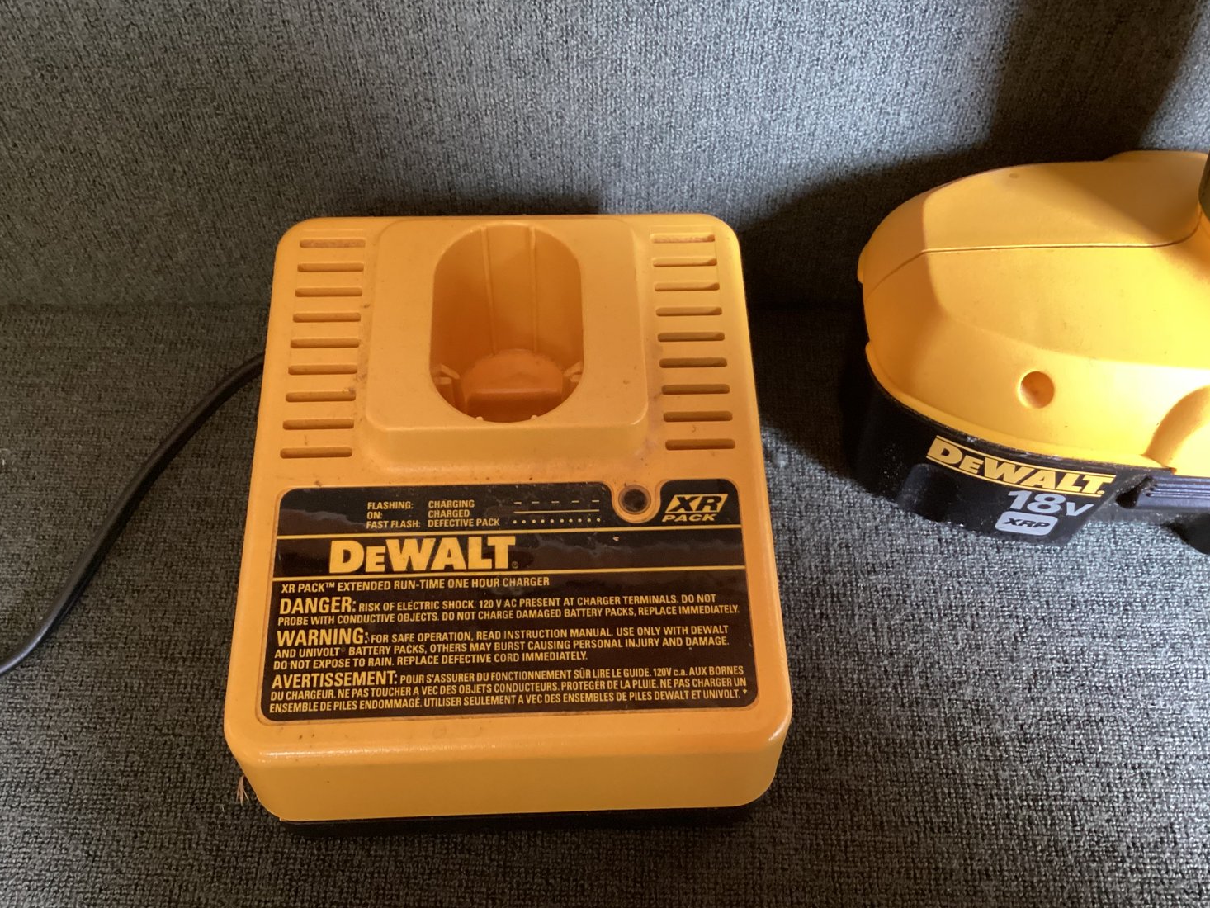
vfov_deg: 44.2
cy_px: 460
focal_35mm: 32
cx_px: 591
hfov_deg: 56.8
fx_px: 1119
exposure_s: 1/30
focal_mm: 3.3
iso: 500
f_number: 2.4
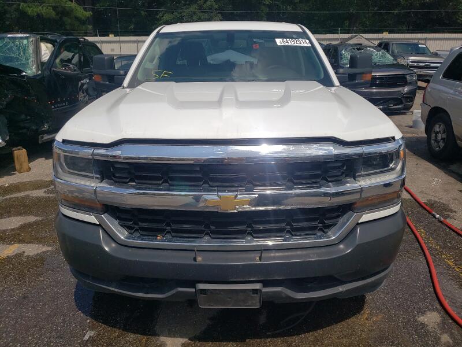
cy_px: 174
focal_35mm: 26
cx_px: 231
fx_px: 347
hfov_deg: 67.3
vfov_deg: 53.1
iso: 50
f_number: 1.5
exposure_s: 1/10000
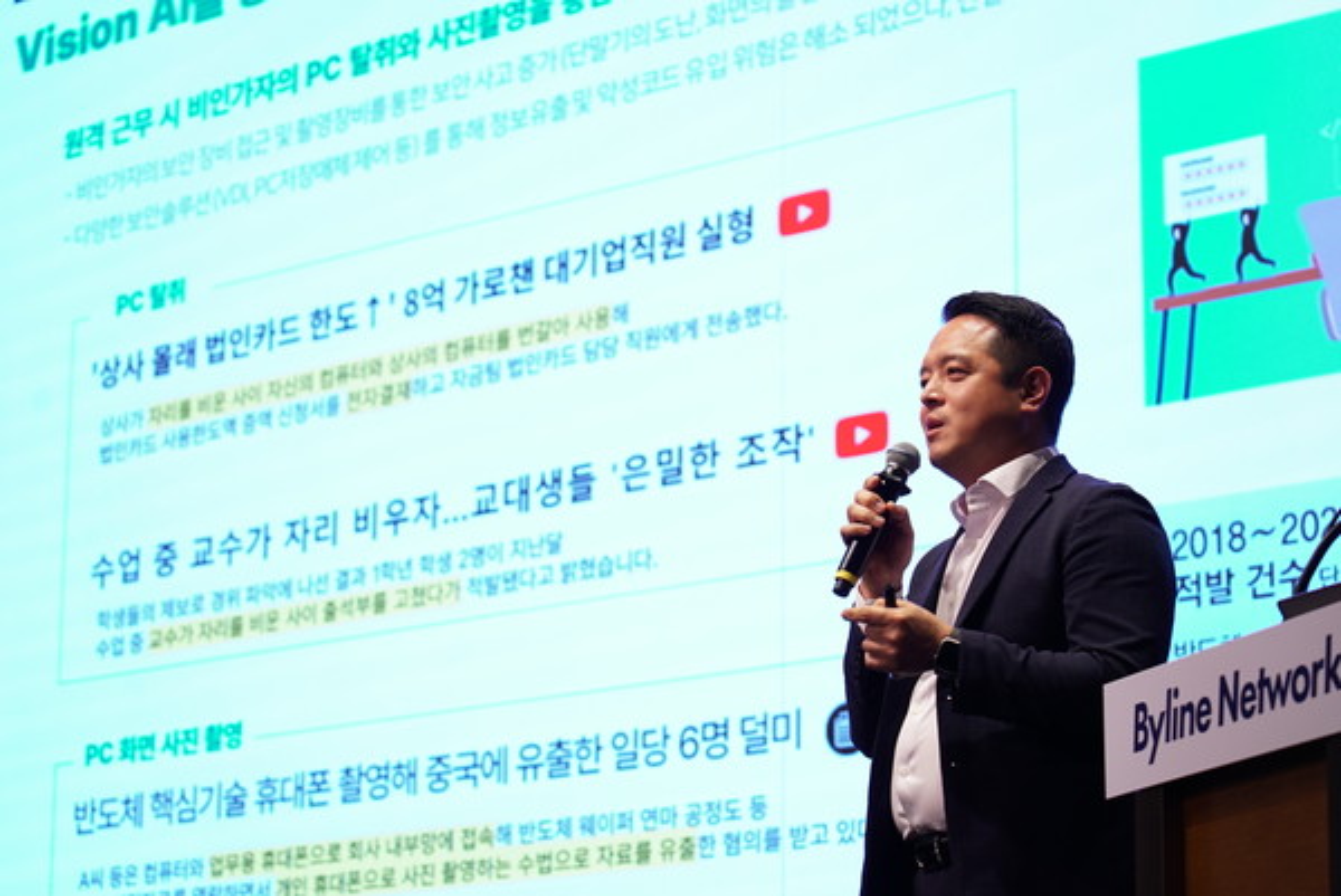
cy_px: 448
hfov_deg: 19.4
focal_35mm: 105
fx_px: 3914
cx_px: 670
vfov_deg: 13.1
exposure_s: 1/125
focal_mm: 105
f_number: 4.5
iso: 800
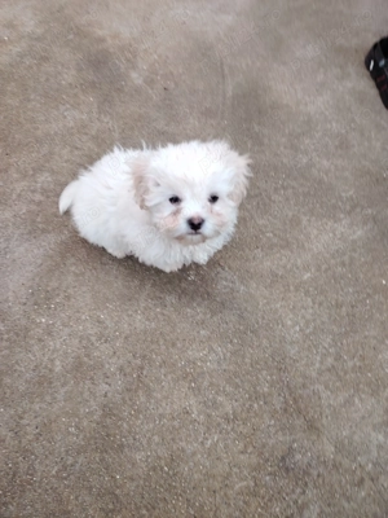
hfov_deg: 56.8
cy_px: 259
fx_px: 359
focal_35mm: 24
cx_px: 194
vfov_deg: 71.6
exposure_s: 1/100
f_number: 1.75
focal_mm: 5.25
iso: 116
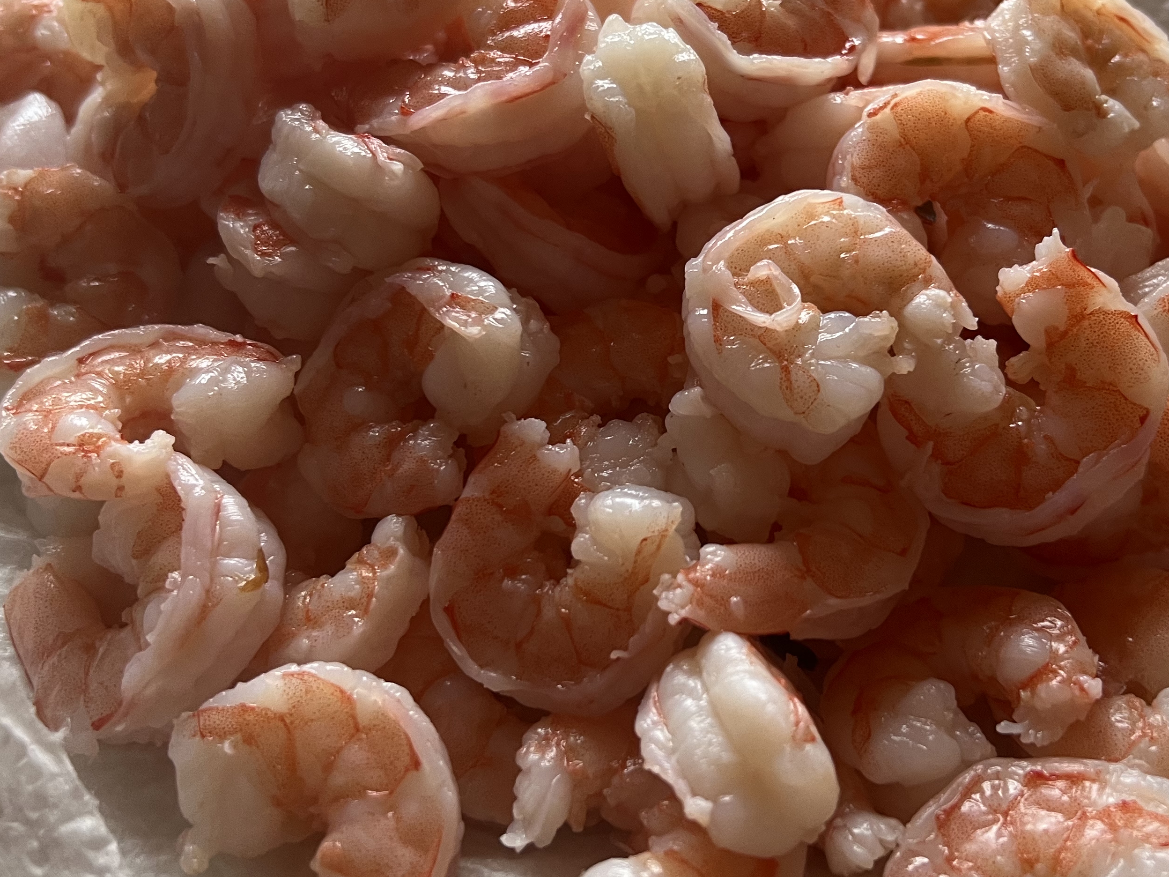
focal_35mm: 42
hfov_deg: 44.7
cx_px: 673
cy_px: 348
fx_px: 1418
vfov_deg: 34.2
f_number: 1.5
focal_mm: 5.7
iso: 160
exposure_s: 1/60
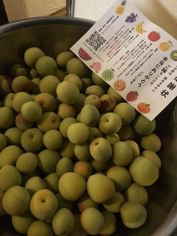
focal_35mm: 28
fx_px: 191
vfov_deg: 63.4
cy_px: 118
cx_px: 88
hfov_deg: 49.7
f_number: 1.8
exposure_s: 1/20
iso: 640
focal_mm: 3.99
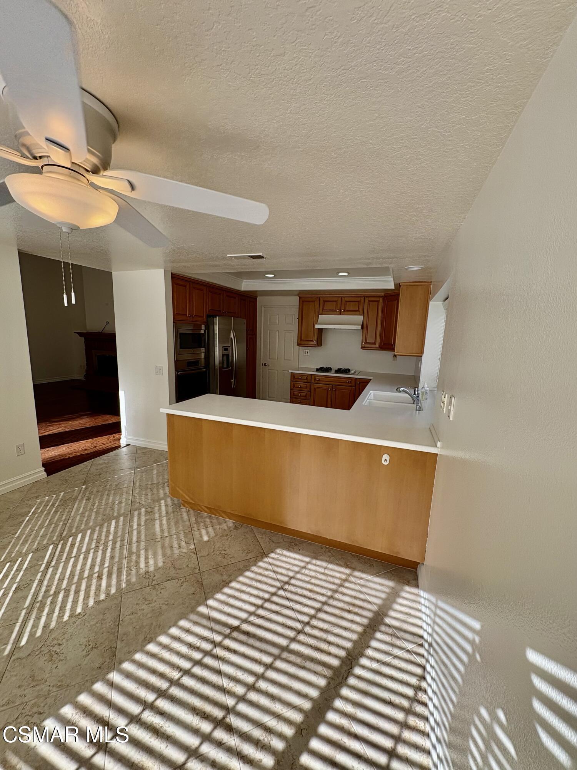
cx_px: 288
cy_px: 385
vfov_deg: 102.1
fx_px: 311
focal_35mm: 14
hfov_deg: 85.7
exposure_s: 1/275
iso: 40
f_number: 2.2
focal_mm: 2.22
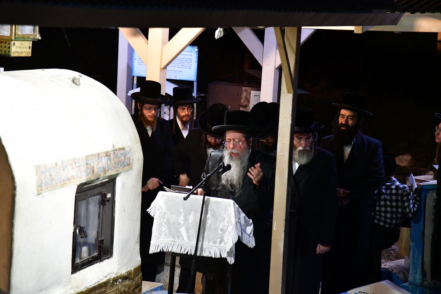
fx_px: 1470
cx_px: 220
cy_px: 147
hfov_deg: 17.1
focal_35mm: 120
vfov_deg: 11.4
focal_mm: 120
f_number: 5.6
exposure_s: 1/100
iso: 6400
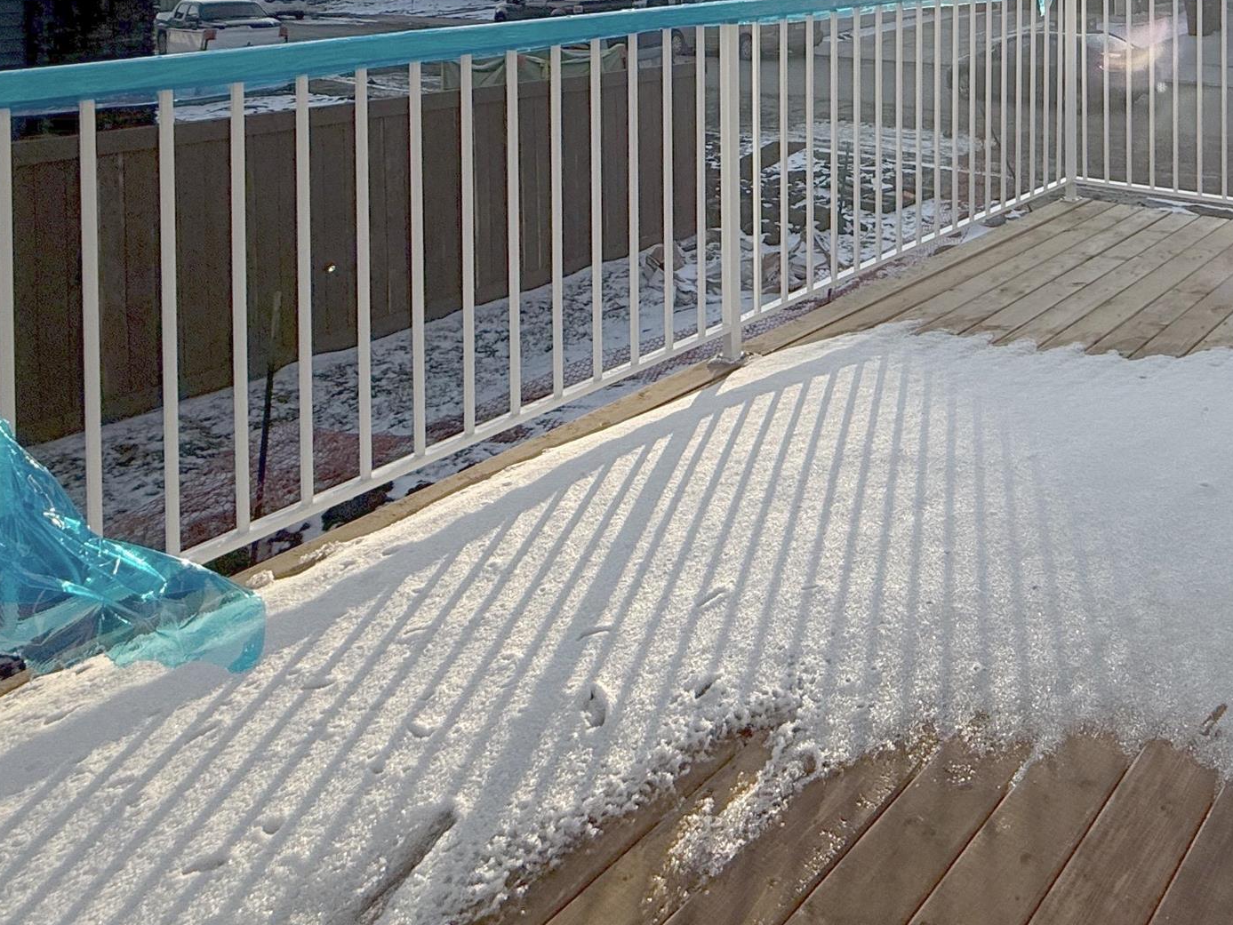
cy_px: -70
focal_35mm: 31
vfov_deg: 38.4
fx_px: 1104
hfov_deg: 52.4
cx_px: 1072
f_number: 2.2
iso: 64
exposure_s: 1/4425
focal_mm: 2.22
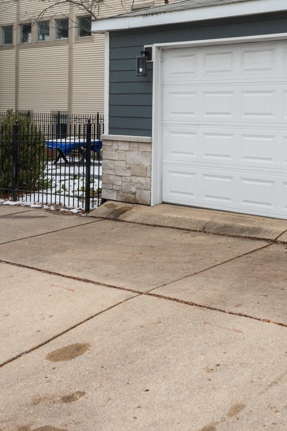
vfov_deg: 40.4
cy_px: 131
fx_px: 574
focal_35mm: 48
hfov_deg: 28.0
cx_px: 175
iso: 400
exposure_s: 1/80
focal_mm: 22
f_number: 10
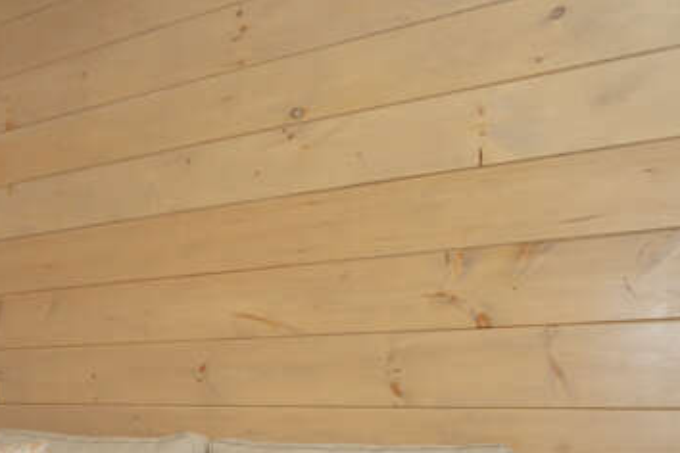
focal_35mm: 39
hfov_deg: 46.3
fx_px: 737
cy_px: 428
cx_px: 113
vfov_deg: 32.1
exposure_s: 1/200
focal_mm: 18
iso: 1250
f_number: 7.1
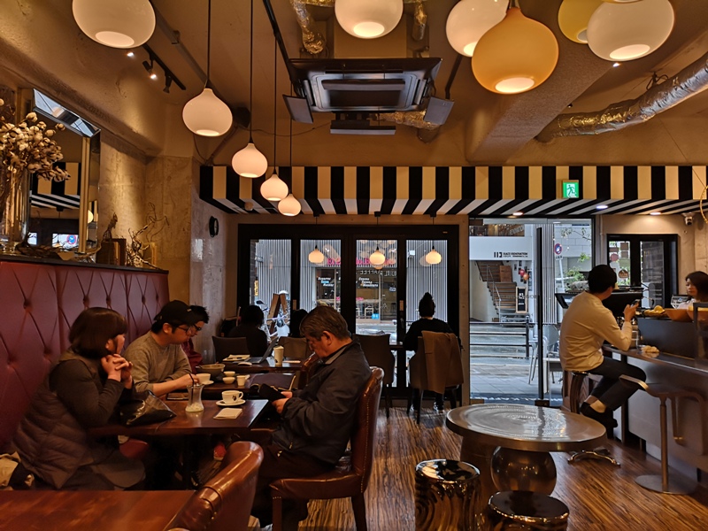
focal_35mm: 27
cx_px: 354
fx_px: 552
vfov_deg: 51.4
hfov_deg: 65.3
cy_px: 266
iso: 80
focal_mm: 3.95
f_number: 1.8
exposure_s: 1/60
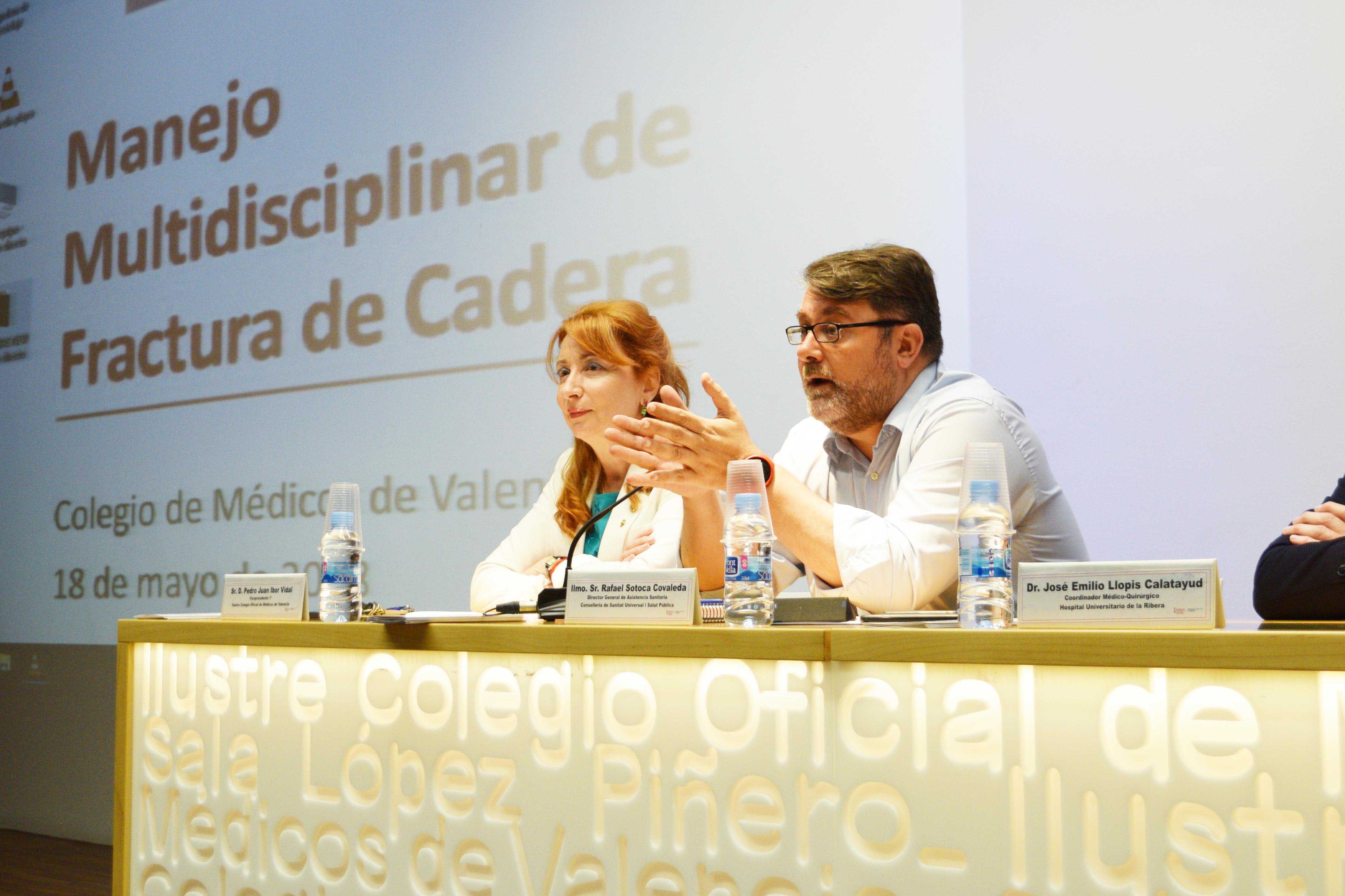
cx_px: 791
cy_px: 262
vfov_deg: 21.9
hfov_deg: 32.5
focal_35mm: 62
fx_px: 2305
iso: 400
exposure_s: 1/80
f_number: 5
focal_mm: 29
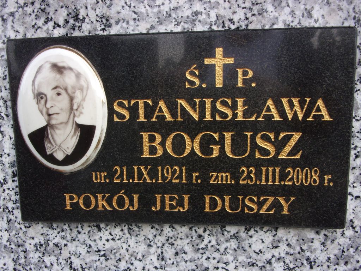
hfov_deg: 63.4
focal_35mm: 28
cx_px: 180
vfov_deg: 49.7
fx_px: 292
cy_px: 136
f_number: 3.9
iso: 80
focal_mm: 5.1
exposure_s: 1/140
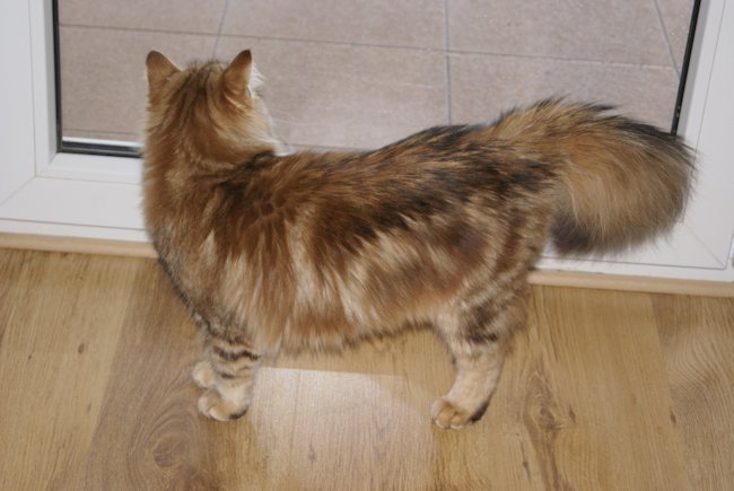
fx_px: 1684
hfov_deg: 24.6
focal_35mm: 82
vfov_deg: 16.6
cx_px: 367
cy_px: 246
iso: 400
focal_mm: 55
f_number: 5.6
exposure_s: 1/80
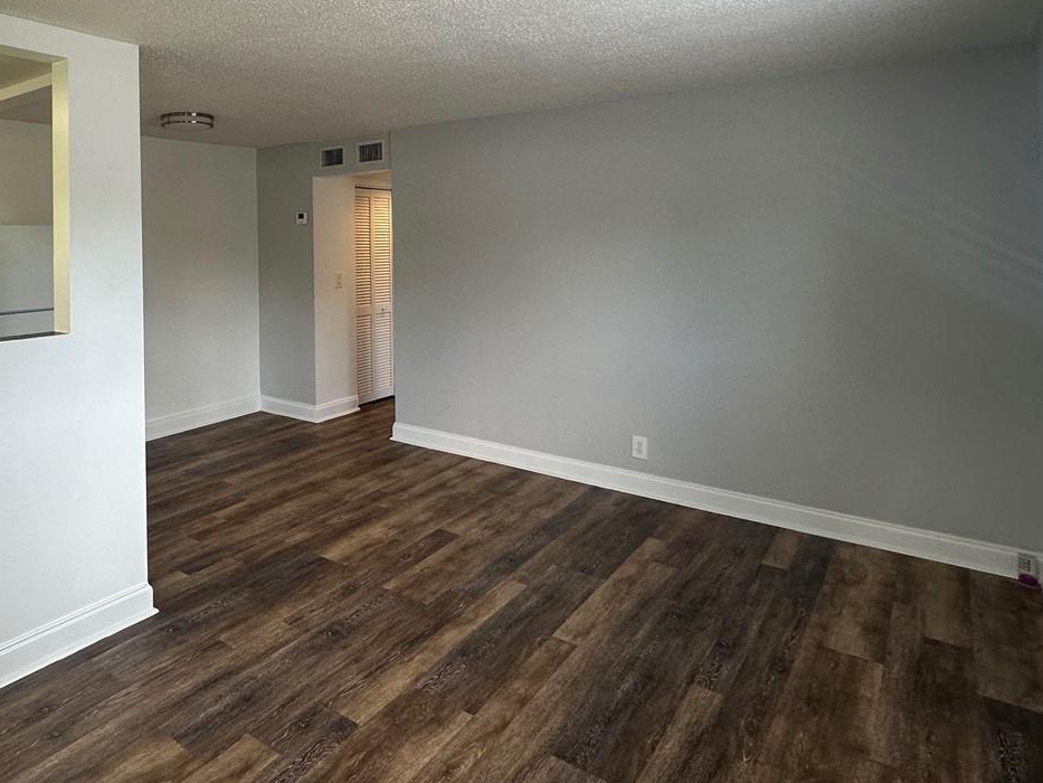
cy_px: 233
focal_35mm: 24
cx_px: 325
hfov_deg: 69.0
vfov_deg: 55.1
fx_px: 723
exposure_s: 1/120
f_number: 2.2
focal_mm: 2.22
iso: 125
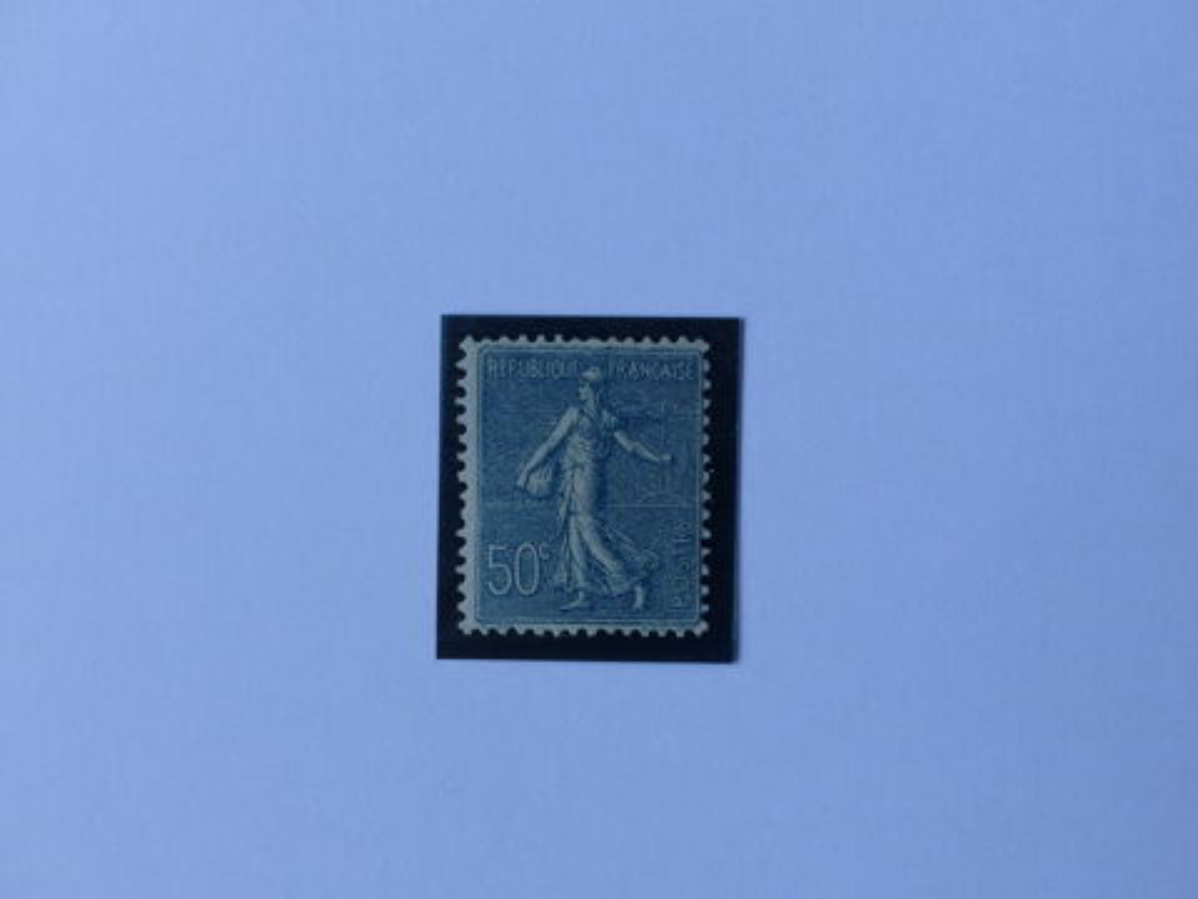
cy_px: 450
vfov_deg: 22.3
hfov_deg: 29.4
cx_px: 599
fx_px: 2284
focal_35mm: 66
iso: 100
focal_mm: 11.9
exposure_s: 1/200
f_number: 4
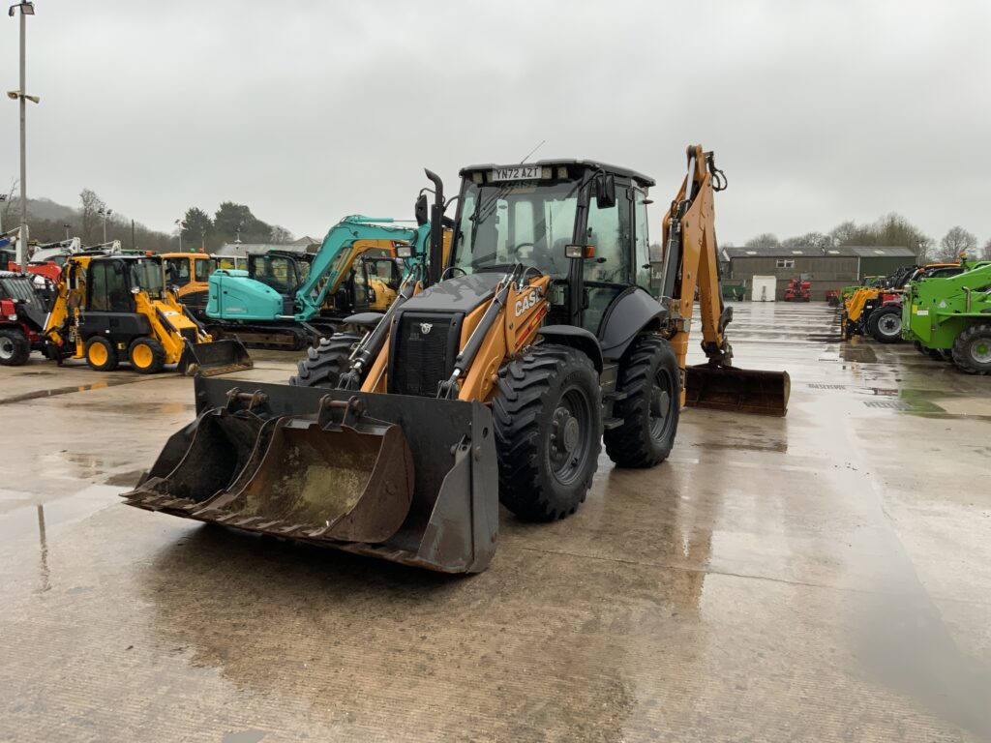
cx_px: 496
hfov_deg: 61.7
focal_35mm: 29
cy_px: 372
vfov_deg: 48.2
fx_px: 830
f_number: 1.8
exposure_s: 1/129
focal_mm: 3
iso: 16
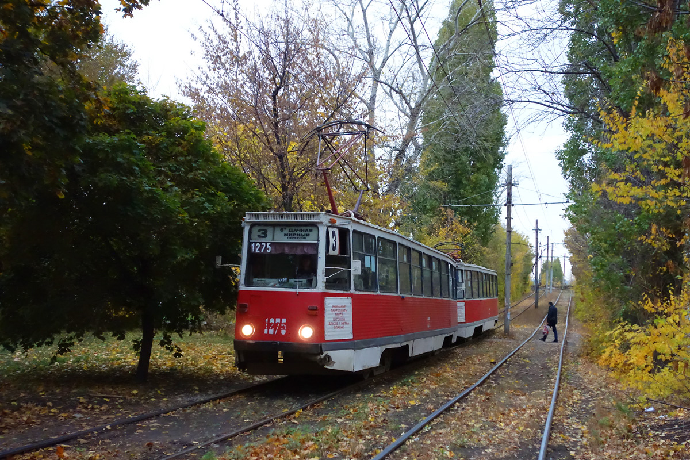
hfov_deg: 51.9
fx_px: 709
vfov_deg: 35.9
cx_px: 345
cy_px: 230
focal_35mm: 37
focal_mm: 13.58
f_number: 2.8
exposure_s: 1/500
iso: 2500
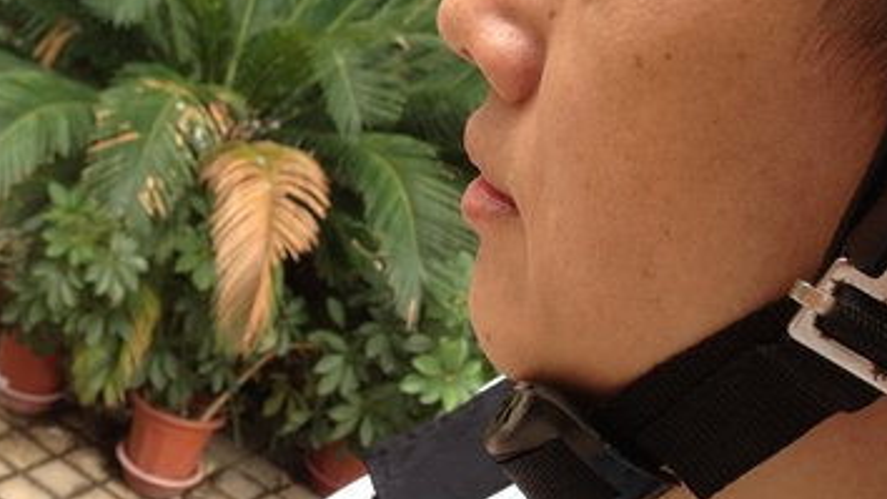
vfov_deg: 19.7
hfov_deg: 33.8
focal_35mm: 61
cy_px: 163
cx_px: 246
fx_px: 1434
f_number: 2.4
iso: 50
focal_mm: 4.13
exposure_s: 1/133
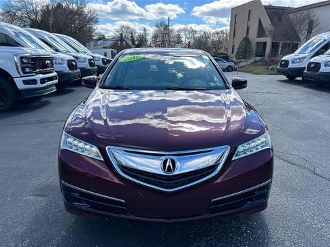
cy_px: 128
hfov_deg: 65.3
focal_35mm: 27
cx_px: 167
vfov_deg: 51.4
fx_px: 257
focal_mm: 5.7
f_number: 1.5
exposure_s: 1/1972
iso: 50
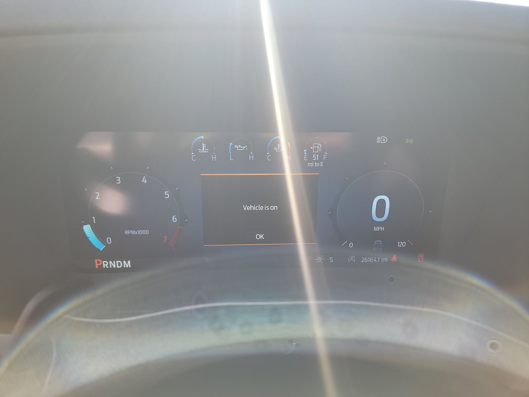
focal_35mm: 24
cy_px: 198
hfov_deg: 71.6
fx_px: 367
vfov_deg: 56.8
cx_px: 264
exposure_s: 1/119
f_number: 1.8
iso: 61
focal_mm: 6.7
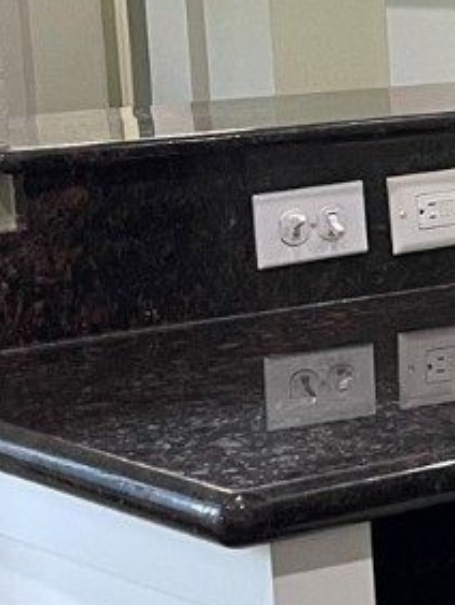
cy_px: 253
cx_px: 1024
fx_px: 2380
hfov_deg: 9.8
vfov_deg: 14.5
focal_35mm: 136
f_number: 1.6
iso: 200
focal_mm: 5.1
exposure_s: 1/60
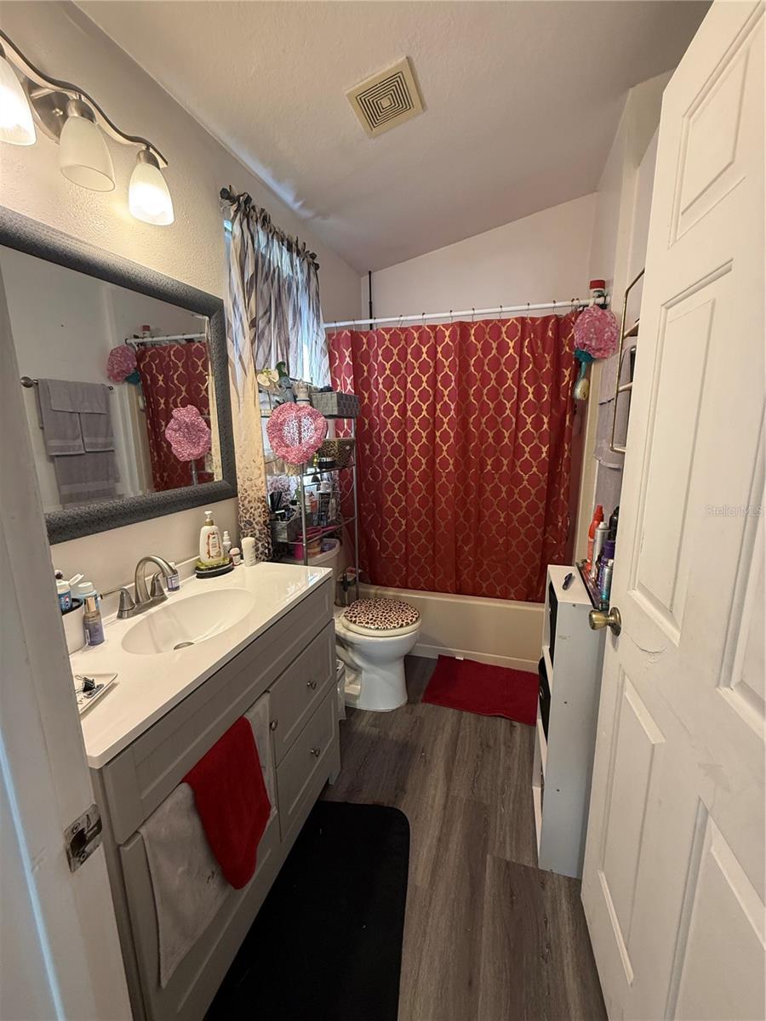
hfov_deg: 85.7
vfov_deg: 102.1
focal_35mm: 14
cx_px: 383
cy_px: 510
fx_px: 413
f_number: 2.2
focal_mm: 2.22
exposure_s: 1/60
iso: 320
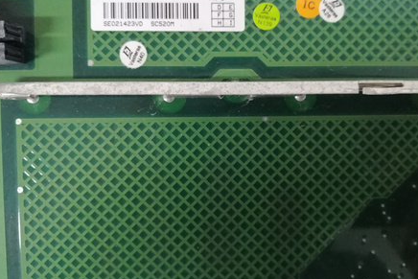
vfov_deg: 42.3
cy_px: 126
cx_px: 226
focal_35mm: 31
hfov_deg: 60.2
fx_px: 360
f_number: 2.2
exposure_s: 1/25
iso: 400
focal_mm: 3.81
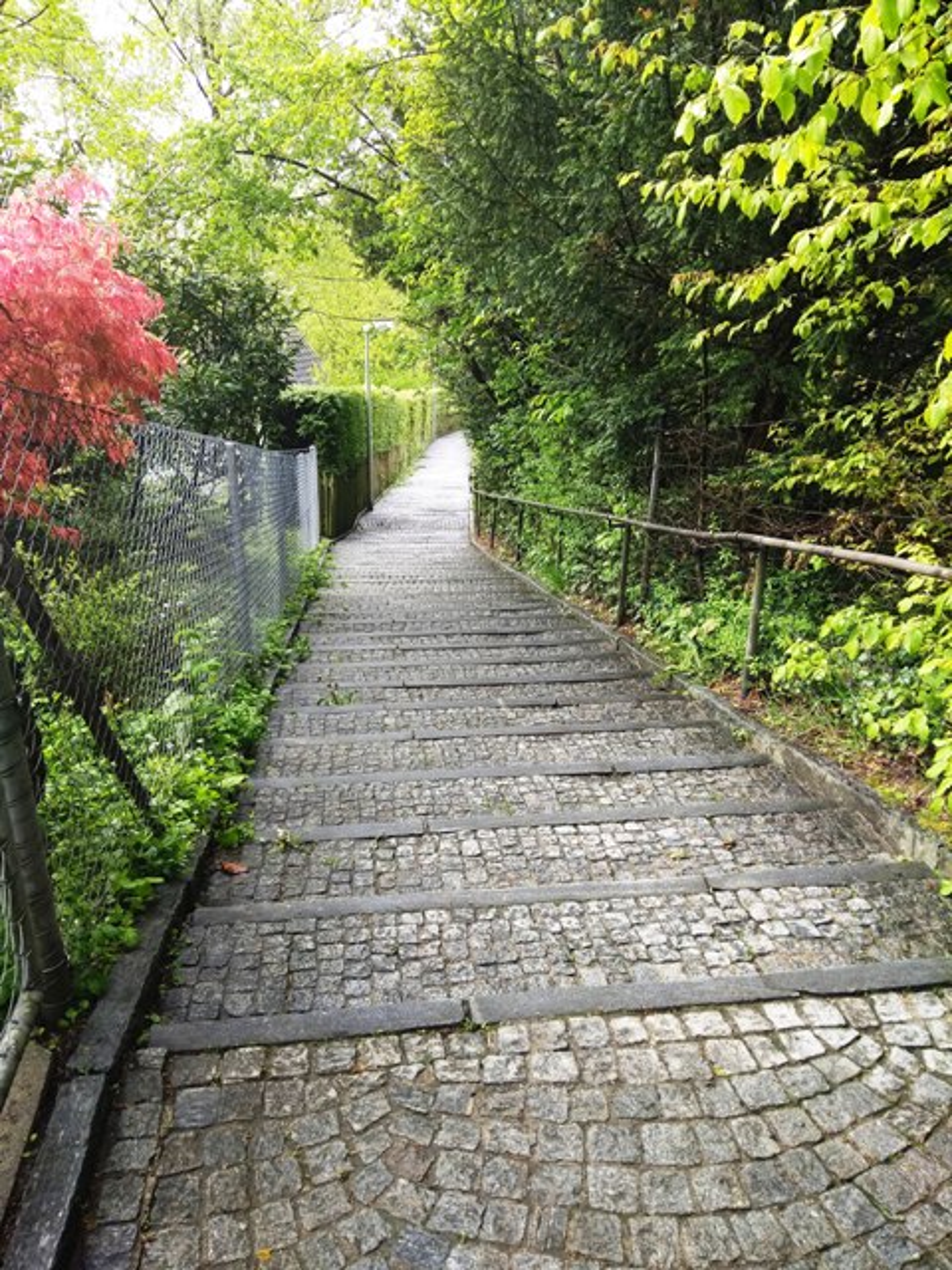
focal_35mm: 21
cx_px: 476
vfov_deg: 79.0
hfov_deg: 63.4
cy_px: 635
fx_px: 770
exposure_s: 1/112
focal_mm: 3.57
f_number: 2
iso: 100
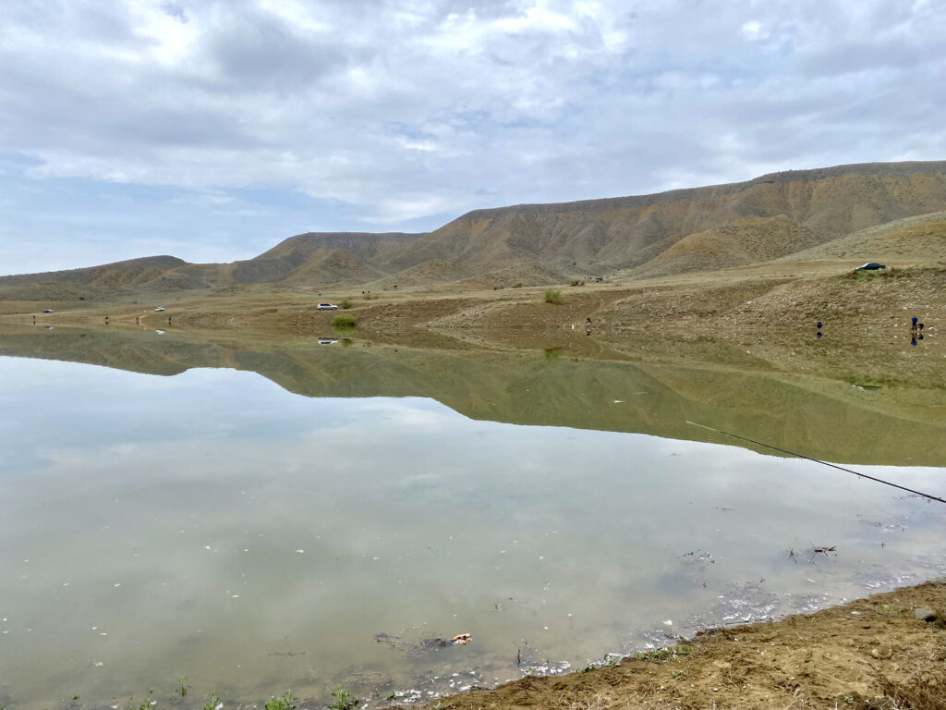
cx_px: 473
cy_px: 355
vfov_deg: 53.1
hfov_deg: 67.3
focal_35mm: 26
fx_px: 711
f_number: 1.8
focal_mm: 4.25
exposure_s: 1/3731
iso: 32
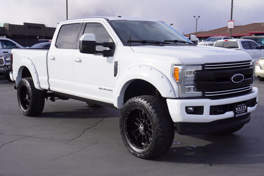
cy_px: 87
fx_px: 337
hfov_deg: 42.7
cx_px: 133
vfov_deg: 29.2
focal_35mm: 46
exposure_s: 1/125
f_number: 10
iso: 100
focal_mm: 30
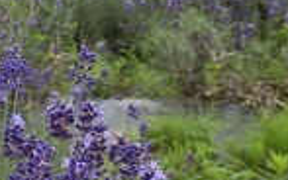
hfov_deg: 10.4
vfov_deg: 7.3
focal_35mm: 178
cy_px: -39
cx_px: -368
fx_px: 1398
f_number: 3.4
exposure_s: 1/320
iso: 80
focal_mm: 6
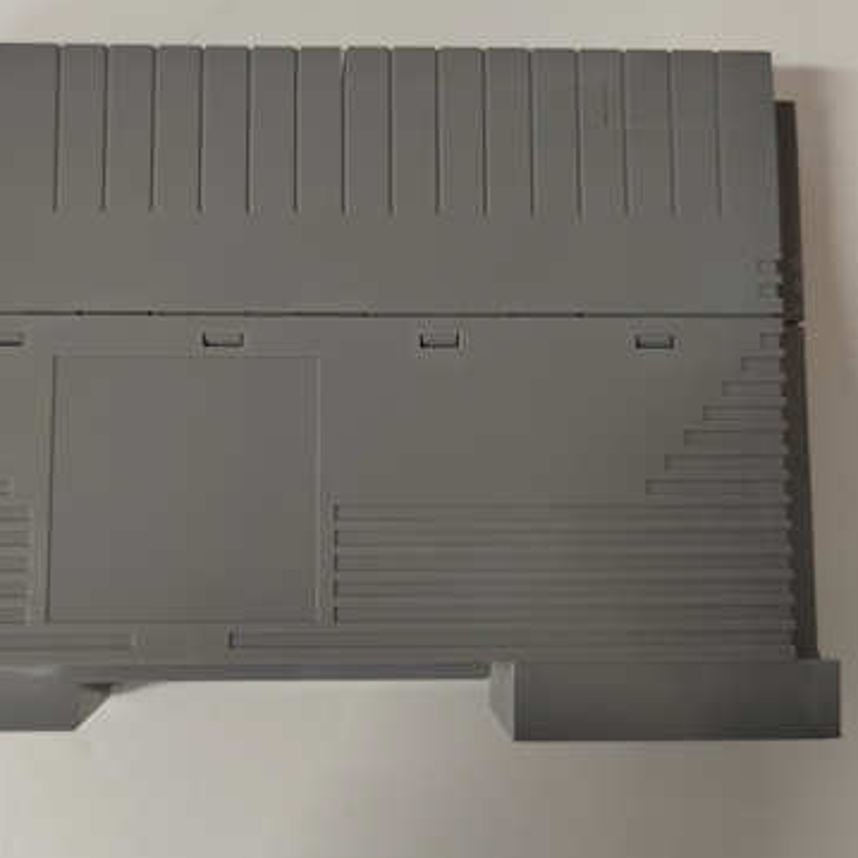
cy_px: 380
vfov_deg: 48.4
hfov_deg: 48.3
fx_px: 953
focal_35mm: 34
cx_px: 368
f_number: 1.9
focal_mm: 5.52
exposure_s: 1/100
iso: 2113
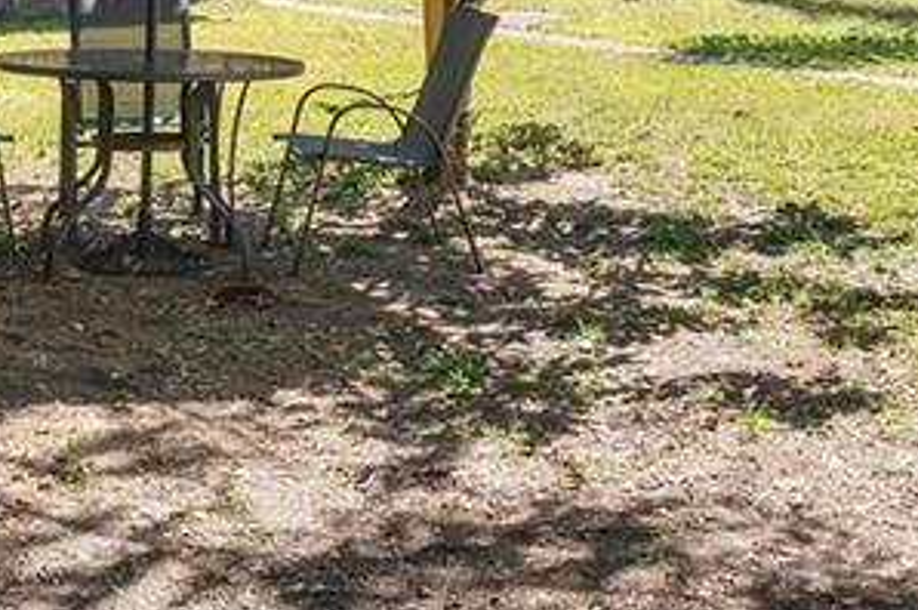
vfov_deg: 15.1
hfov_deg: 23.6
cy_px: -185
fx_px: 2191
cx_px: 573
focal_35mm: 86
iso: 100
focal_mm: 16
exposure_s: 1/100
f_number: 8
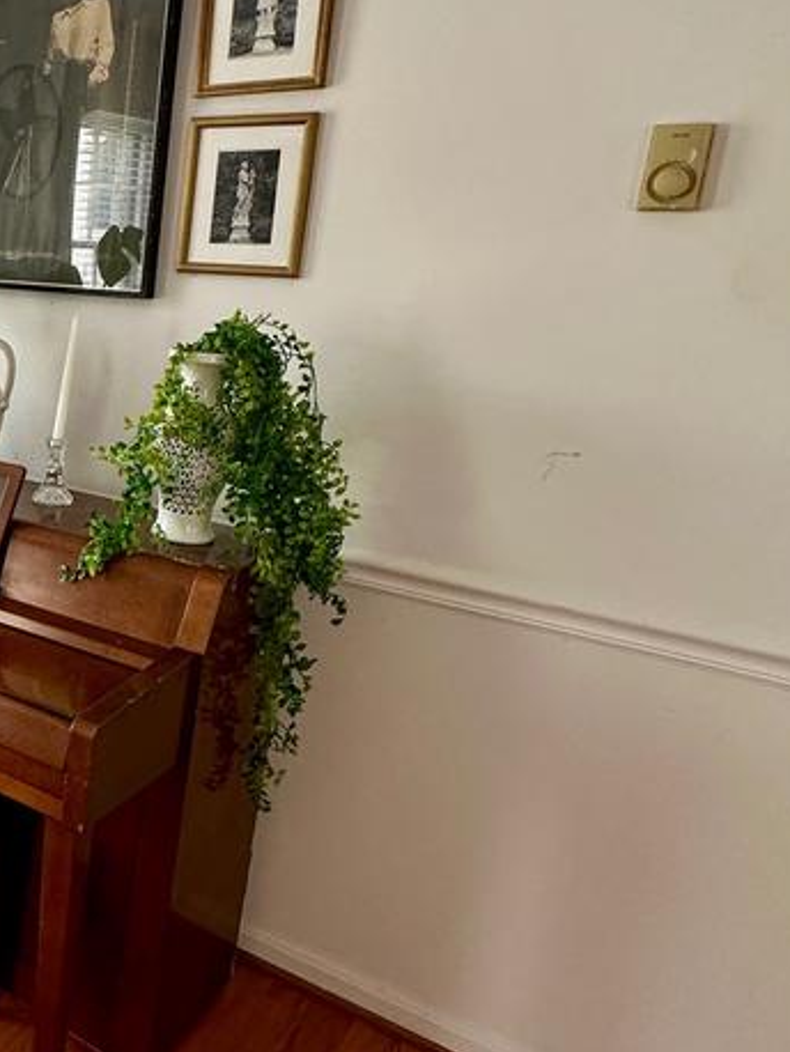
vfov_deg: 55.3
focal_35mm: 33
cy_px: 498
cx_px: -85
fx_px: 1003
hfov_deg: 36.3
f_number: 2.2
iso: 200
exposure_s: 1/120
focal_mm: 2.22
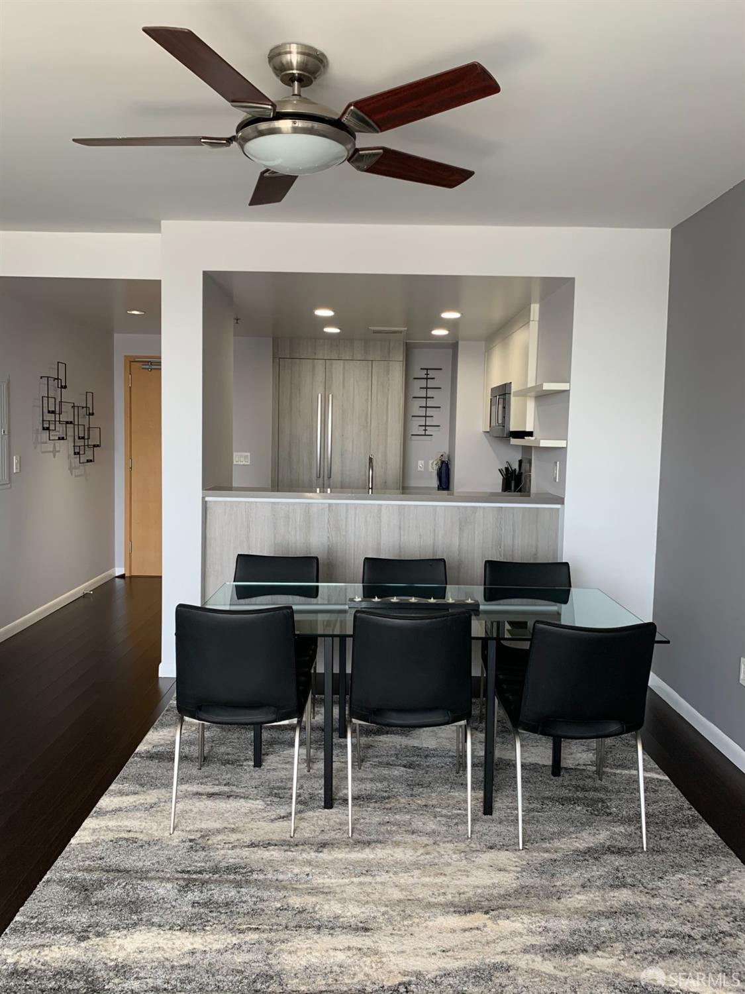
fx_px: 746
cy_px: 497
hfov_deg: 53.1
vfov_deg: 67.3
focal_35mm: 26
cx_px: 372
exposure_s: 1/121
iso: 64
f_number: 1.8
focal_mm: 4.25
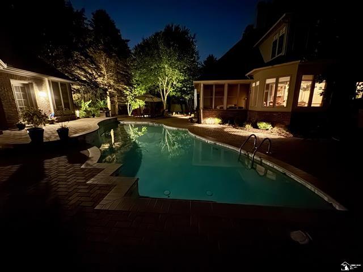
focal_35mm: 14
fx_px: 147
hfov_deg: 102.1
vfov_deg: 85.7
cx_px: 182
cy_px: 136
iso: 6400
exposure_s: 1/4
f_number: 2.2
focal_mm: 2.22
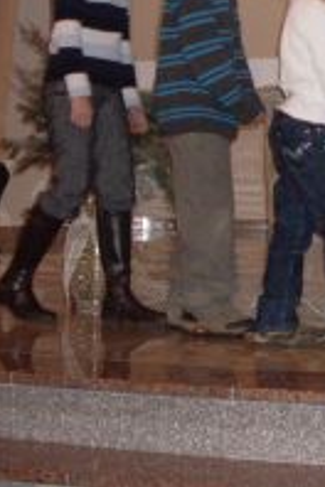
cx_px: 451
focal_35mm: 100
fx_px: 1354
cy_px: 46
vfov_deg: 20.0
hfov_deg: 13.1
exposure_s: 1/45
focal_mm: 6.3
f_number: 2.8
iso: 240
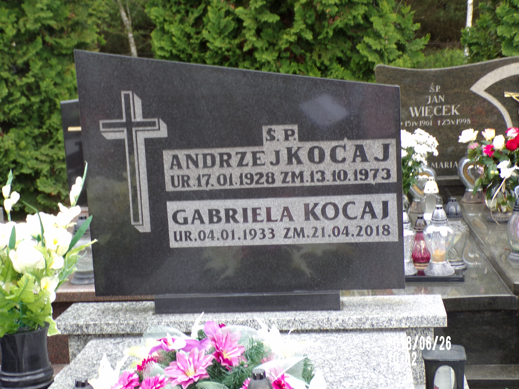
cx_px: 269
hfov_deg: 32.7
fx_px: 885
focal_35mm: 59
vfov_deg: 24.8
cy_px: 191
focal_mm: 10.1
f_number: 3.7
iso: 80
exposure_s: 1/45
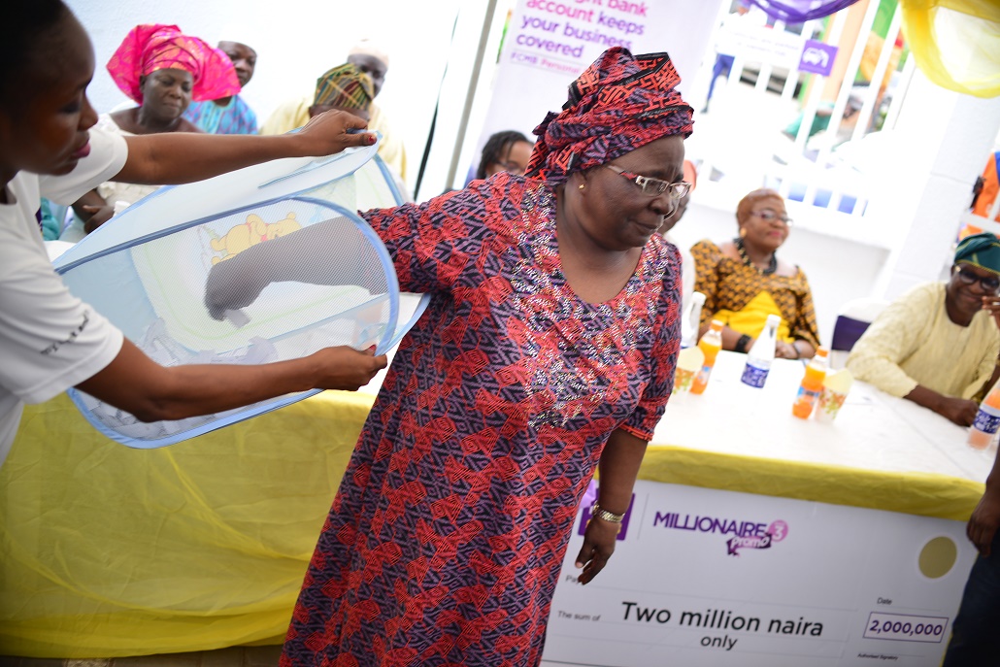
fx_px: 972
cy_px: 334
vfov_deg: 37.9
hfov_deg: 54.4
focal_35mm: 35
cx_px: 500
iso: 125
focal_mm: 35
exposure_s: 1/100
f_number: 2.8
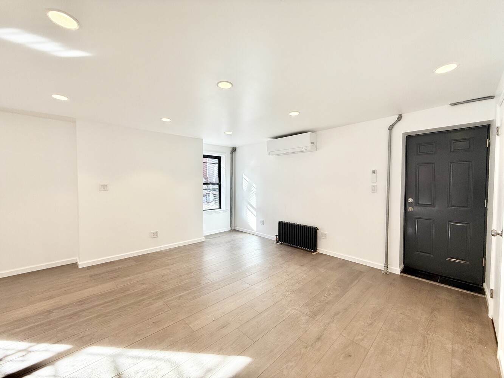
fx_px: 204
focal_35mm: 14
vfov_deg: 85.7
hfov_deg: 102.1
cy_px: 189
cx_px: 252
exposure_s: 1/120
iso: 64
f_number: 2.2
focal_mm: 2.22
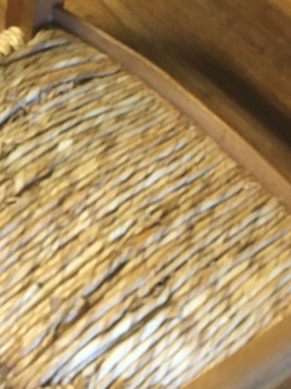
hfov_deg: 19.0
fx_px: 863
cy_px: 166
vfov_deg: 25.3
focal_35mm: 77
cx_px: 75
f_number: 2.2
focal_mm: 4.15
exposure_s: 1/25
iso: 200
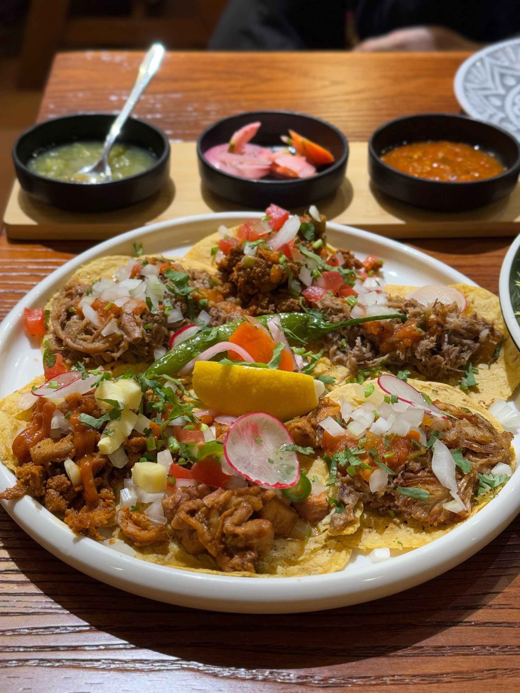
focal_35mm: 48
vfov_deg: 39.7
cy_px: 346
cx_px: 260
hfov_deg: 30.3
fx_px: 961
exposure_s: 1/33
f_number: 1.78
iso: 200
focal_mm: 6.76
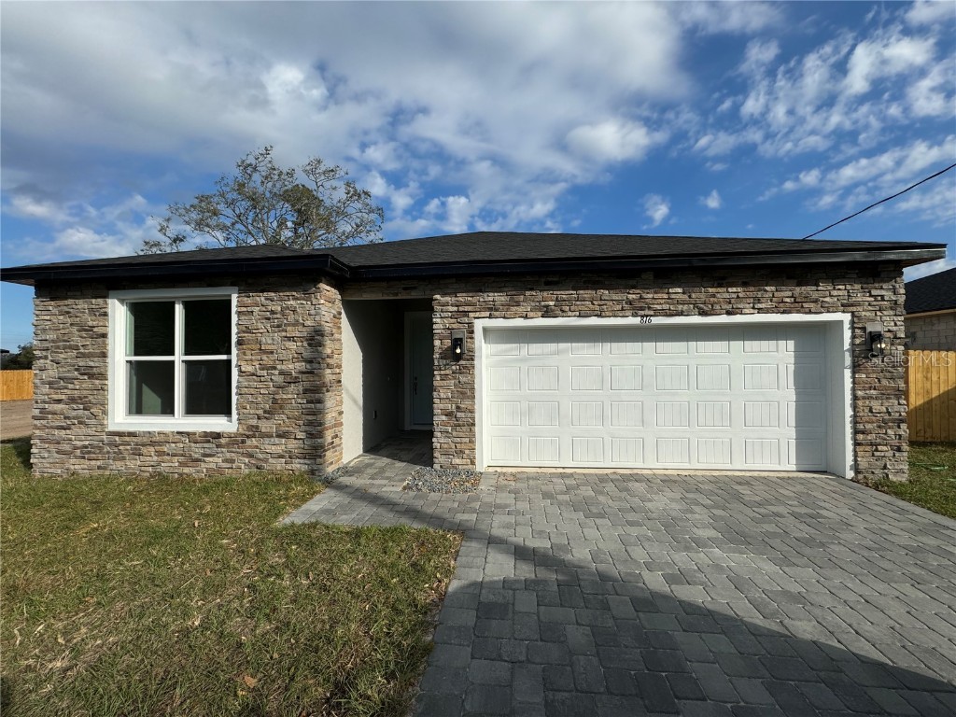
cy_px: 358
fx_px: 387
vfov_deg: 85.7
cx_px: 478
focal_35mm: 14
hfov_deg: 102.1
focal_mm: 2.22
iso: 50
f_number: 2.2
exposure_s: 1/2874
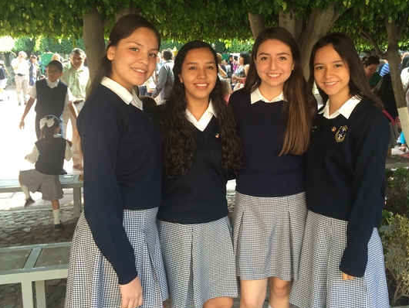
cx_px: 221
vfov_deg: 40.6
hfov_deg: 52.5
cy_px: 132
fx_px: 414
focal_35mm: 35
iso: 32
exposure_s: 1/60
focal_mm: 4.15
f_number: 2.2
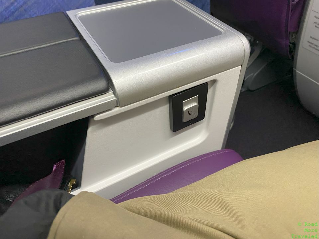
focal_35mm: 26
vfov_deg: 53.1
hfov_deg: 67.3
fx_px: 240
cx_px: 160
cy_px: 120
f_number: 1.8
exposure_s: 1/37
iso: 500
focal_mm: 4.25
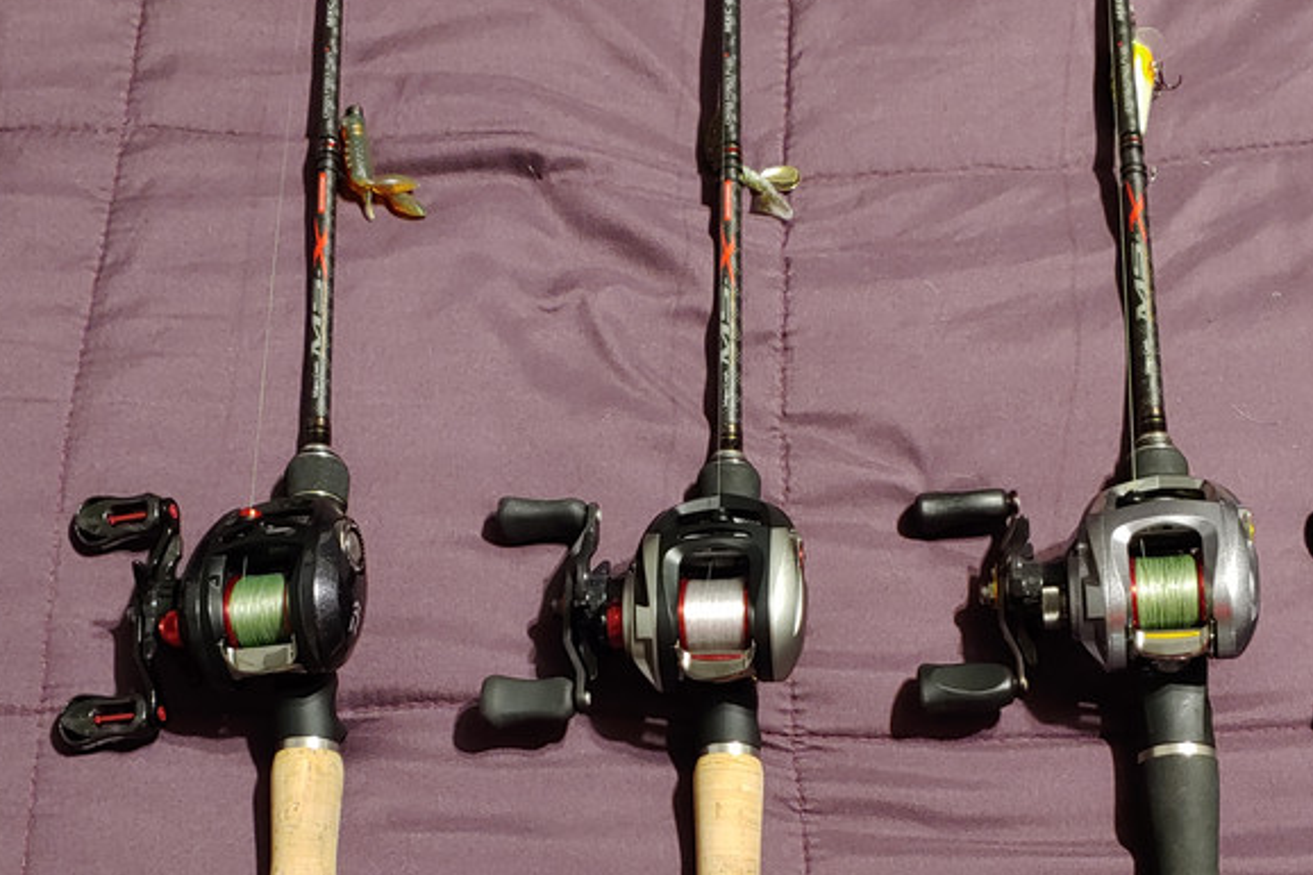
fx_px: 1750
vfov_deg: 27.5
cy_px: 711
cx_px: 633
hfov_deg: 41.1
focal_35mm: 48
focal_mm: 4.23
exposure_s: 1/17
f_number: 1.5
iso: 400
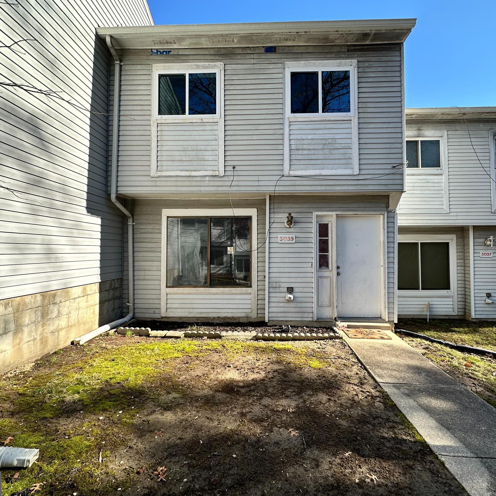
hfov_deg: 83.9
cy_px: 243
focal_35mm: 17
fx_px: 276
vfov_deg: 84.0
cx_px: 259
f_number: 2.2
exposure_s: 1/581
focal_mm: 2.22
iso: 40
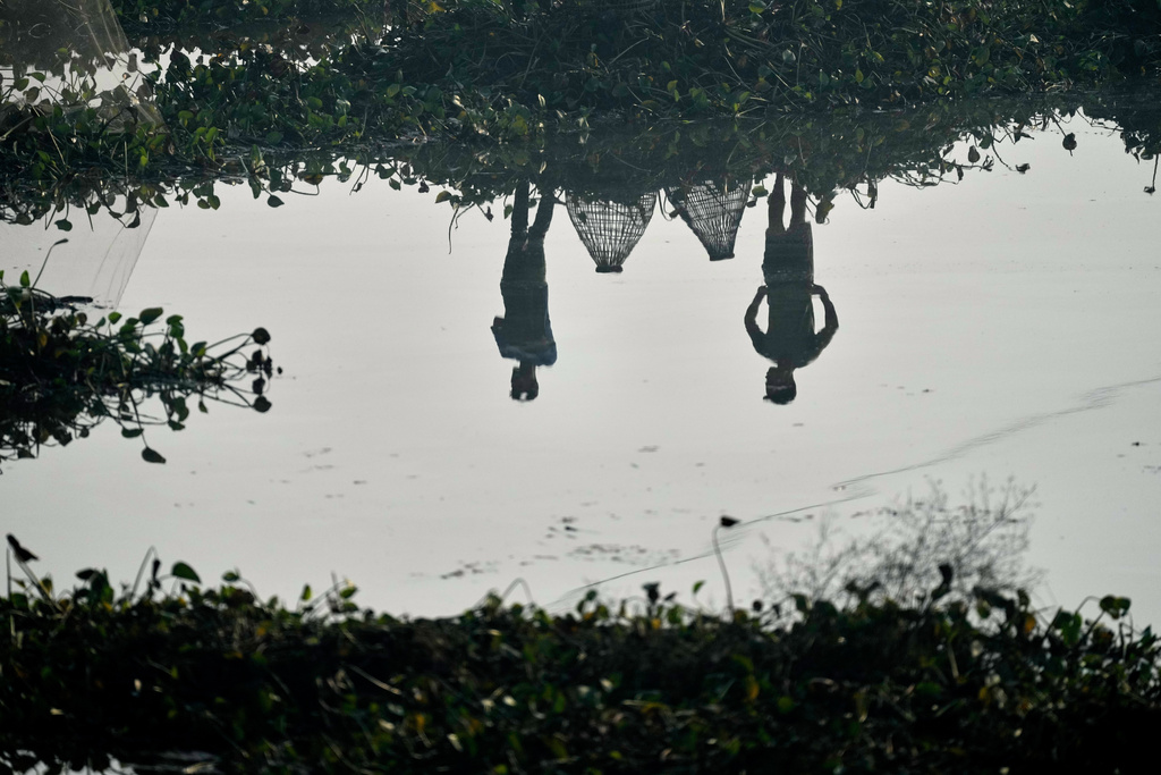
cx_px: 580
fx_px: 19351
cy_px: 388
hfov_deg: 3.4
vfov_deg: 2.3
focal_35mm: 600
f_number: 4
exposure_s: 1/8000
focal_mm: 600
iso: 500
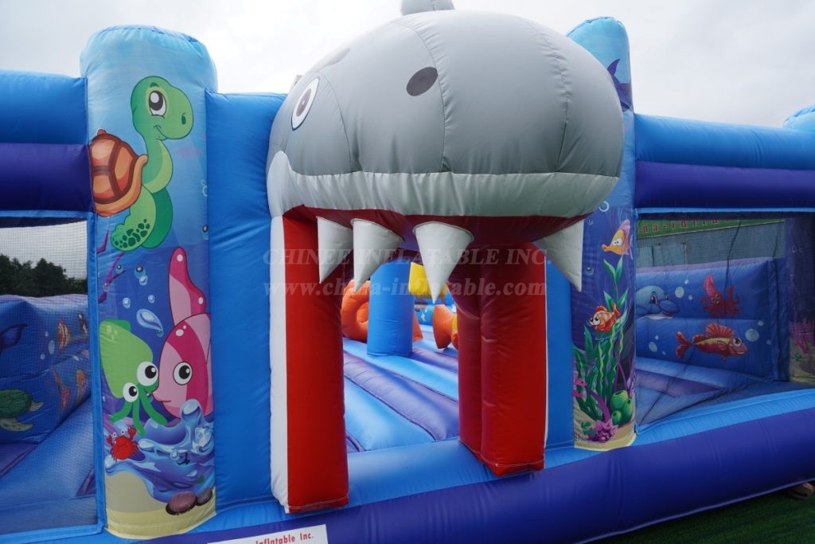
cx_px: 408
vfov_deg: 53.1
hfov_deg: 73.7
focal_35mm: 24
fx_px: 543
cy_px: 272
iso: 100
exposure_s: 1/100
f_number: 6.3
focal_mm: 16
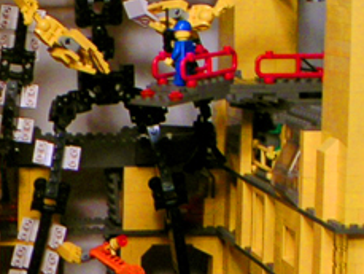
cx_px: -167
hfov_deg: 14.4
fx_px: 1357
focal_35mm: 129
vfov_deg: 11.5
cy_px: 64
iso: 50
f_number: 2.8
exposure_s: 1/45
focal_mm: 5.7
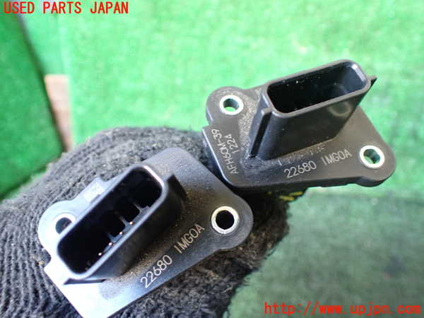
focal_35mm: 30
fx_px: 367
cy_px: 159
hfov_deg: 60.0
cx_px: 212
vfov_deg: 46.8
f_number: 2.3
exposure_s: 1/50
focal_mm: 5.4
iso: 800
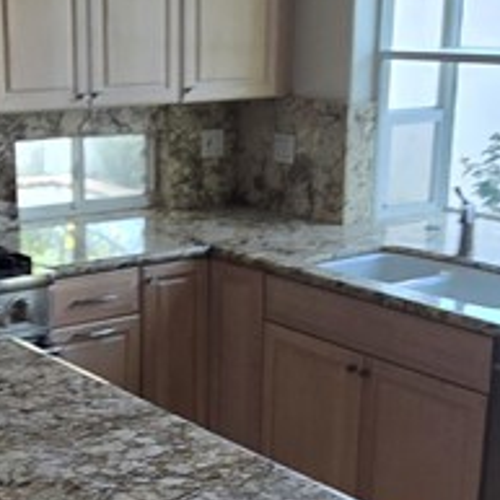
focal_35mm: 61
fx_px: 997
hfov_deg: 27.7
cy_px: 358
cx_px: 109
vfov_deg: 27.9
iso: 50
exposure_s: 1/60
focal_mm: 2.2
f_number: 2.2
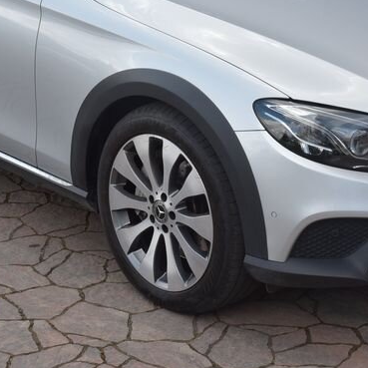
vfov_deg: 12.6
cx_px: 149
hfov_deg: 12.7
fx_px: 1648
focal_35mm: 137
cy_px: 34
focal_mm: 58
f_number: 8
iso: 500
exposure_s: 1/250
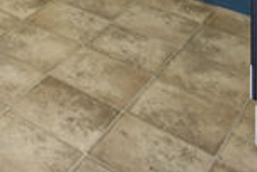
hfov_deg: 21.7
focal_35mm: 77
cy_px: -259
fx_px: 548
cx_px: -136
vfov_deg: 12.9
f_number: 7.1
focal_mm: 14.5
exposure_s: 1/15
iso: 200
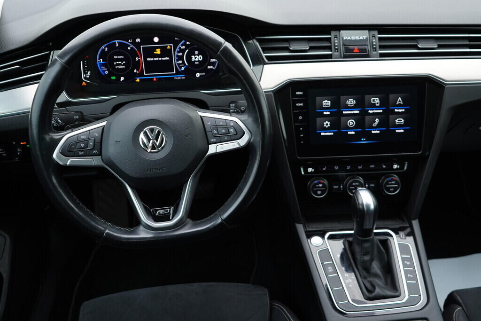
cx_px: 240
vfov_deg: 36.9
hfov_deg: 53.1
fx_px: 481
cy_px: 160
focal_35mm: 36
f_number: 2.8
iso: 200
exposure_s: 1/40
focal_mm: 24
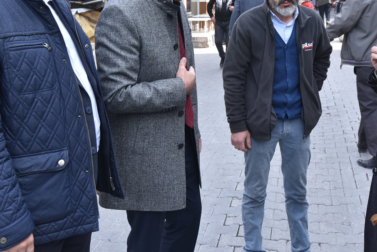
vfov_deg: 27.9
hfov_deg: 40.9
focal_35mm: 48
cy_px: 78
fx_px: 503
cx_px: 223
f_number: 5.6
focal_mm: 29
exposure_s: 1/125
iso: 100
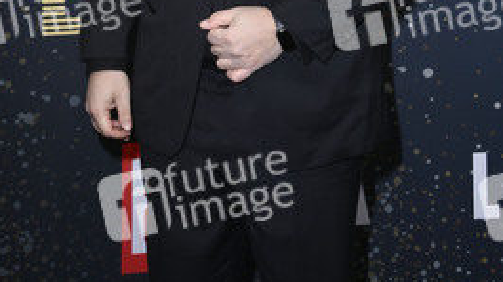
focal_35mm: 92
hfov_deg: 23.2
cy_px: -90
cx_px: 252
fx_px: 1226
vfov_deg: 12.7
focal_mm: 58
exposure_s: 1/250
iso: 320
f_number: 5.6
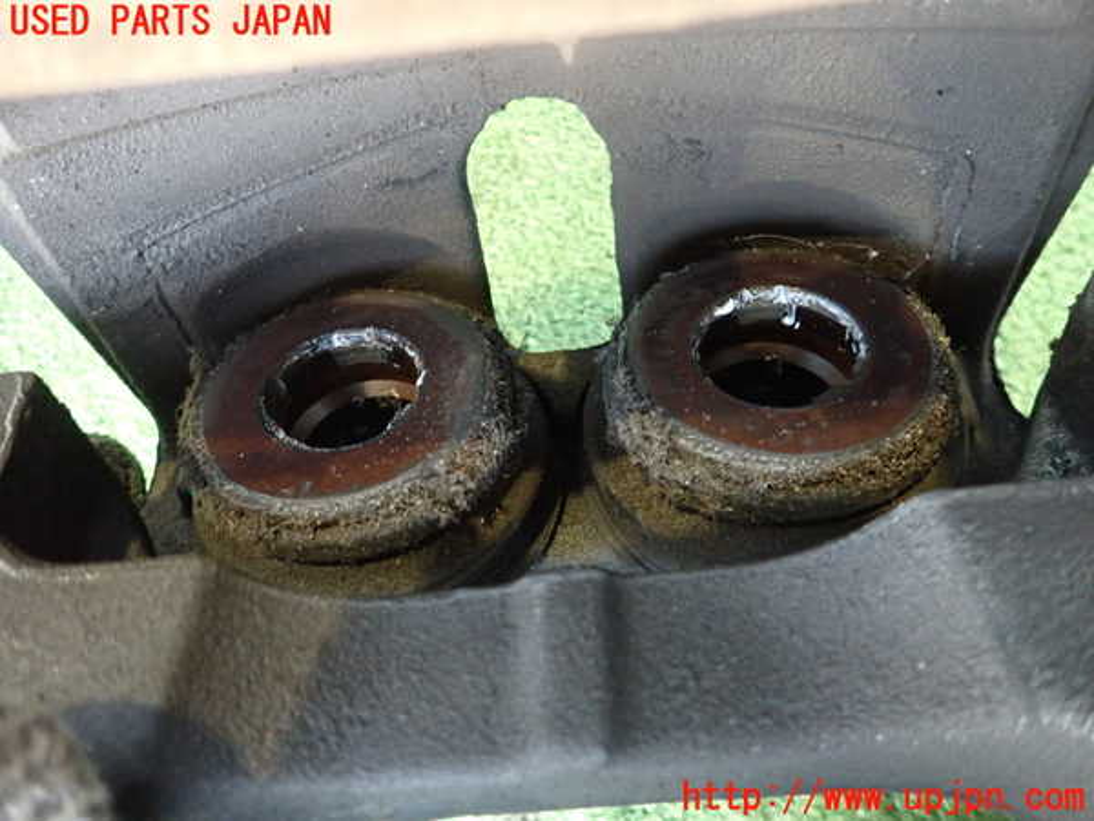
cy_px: 410
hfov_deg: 69.4
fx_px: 790
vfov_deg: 54.9
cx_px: 547
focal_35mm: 25
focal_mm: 4.5
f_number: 2
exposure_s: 1/30
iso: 640
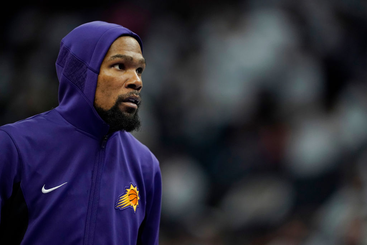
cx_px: 184
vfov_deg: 3.4
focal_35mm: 400
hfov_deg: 5.2
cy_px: 122
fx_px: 4078
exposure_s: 1/2000
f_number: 2.8
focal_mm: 400
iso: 3200
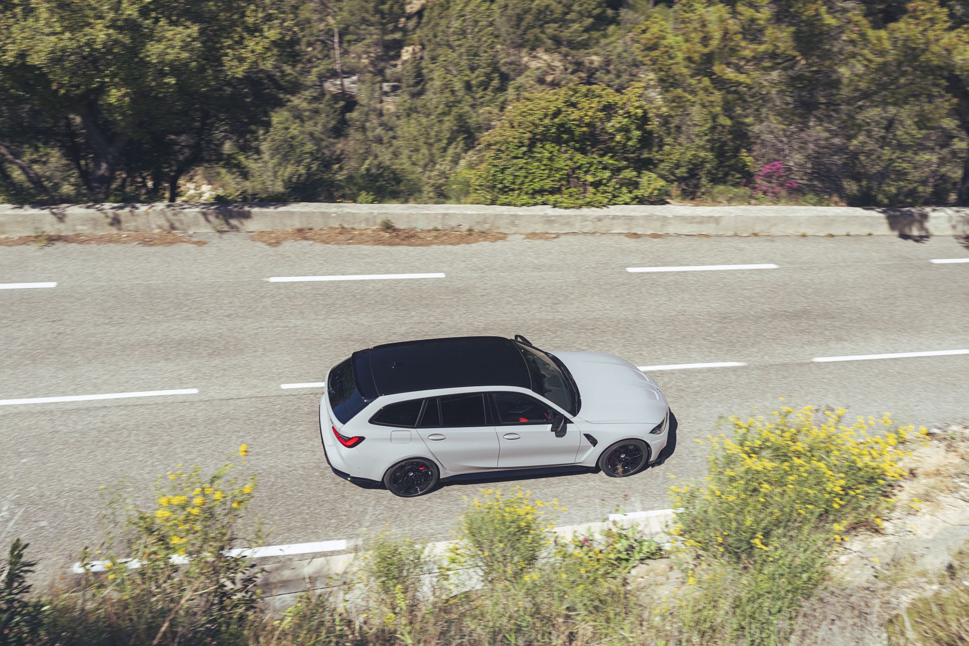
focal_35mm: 35
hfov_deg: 54.4
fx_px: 942
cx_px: 484
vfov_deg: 37.9
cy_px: 323
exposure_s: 1/250
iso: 320
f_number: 8
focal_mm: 35
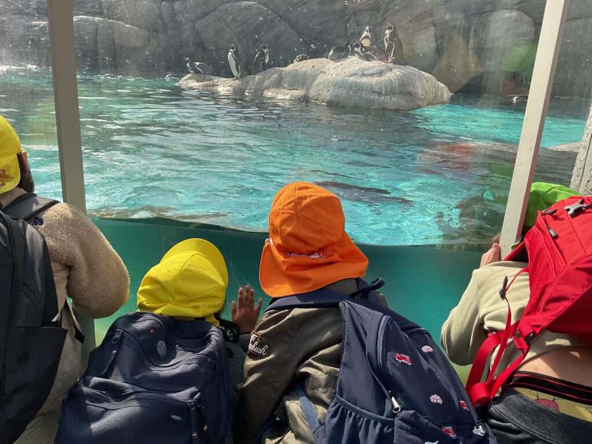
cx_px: 296
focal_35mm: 29
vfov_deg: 48.2
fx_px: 496
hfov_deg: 61.7
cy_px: 222
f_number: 1.8
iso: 16
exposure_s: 1/1451
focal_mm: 3
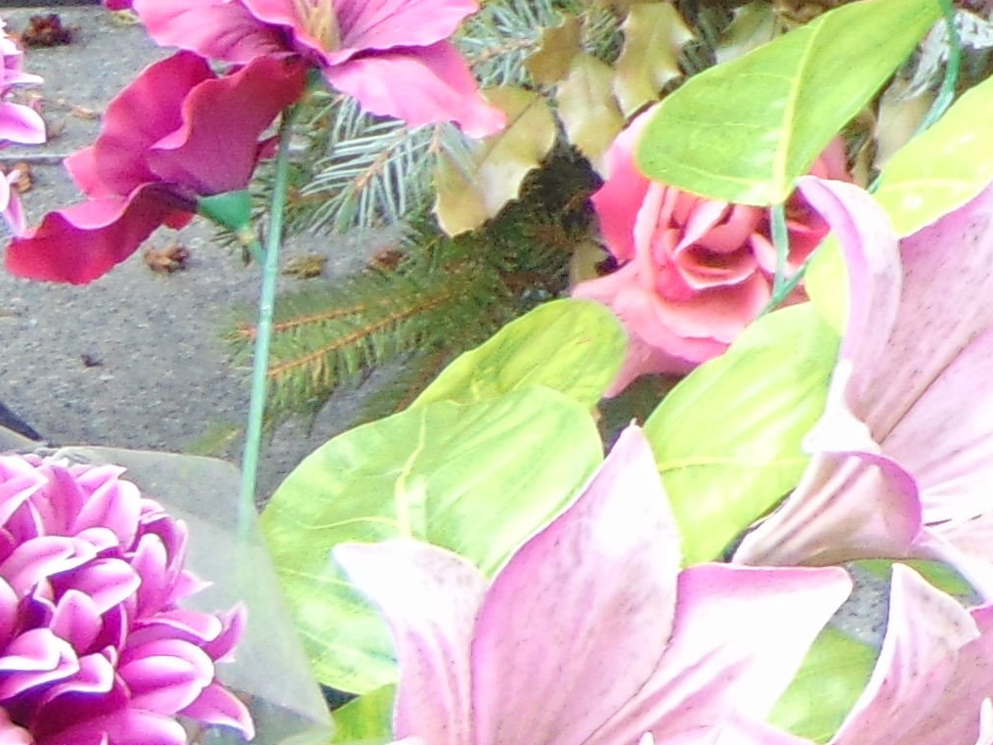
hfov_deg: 8.8
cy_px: -590
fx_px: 6110
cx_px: 1949
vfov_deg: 6.8
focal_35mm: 213
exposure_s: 1/50
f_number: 3.3
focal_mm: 7.6
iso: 80
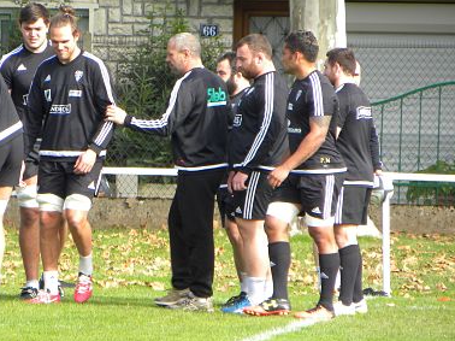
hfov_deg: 2.6
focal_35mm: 764
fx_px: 10036
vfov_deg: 1.9
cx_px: 123
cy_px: 134
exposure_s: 1/94.6
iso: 64
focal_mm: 85.6
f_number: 5
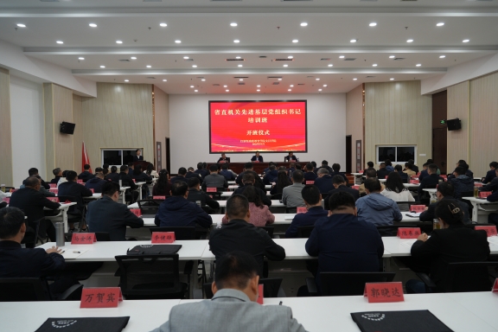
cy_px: 163
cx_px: 255
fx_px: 346
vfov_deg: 51.3
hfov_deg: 71.5
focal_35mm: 25
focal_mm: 24
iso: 640
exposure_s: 1/100
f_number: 4.5
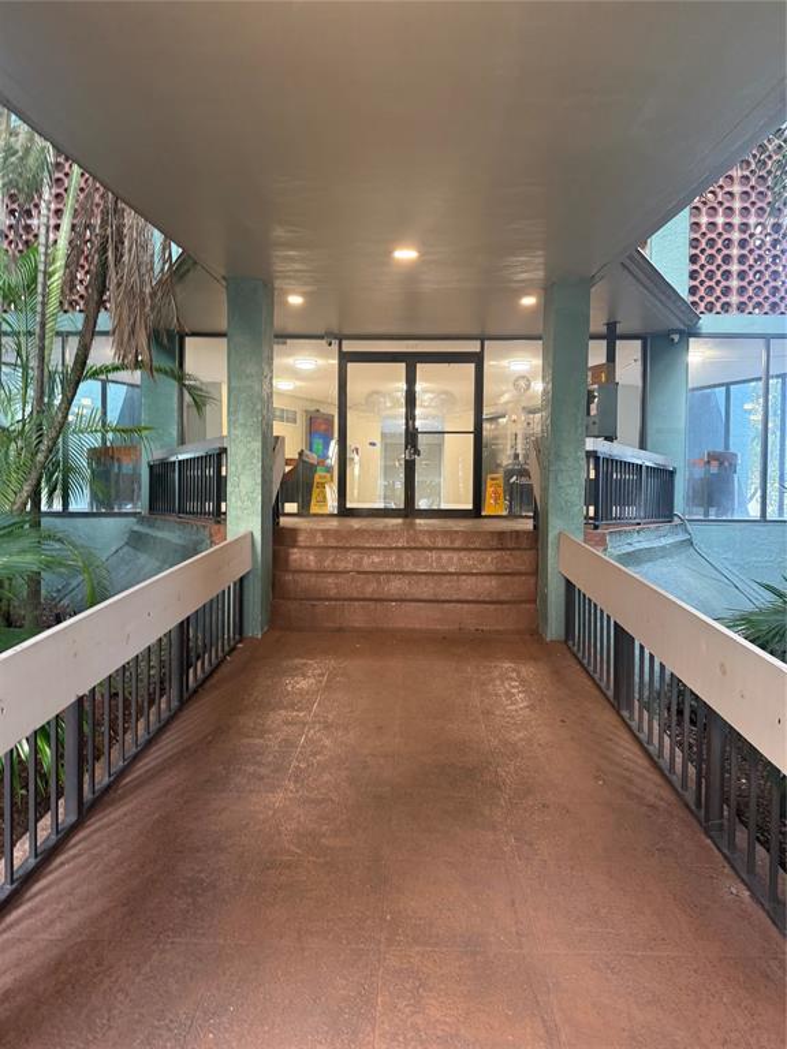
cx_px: 394
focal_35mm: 24
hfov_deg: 56.8
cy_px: 524
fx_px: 728
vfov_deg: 71.6
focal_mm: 6.76
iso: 250
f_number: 1.78
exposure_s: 1/60
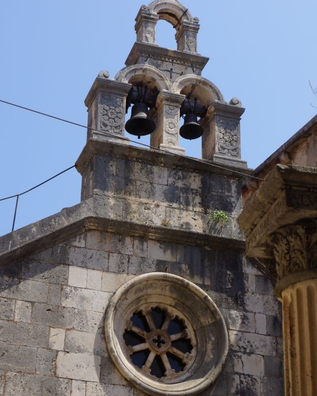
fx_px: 879
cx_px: 146
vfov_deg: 25.4
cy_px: 214
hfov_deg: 20.4
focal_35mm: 75
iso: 100
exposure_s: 1/100
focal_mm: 32
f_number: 13
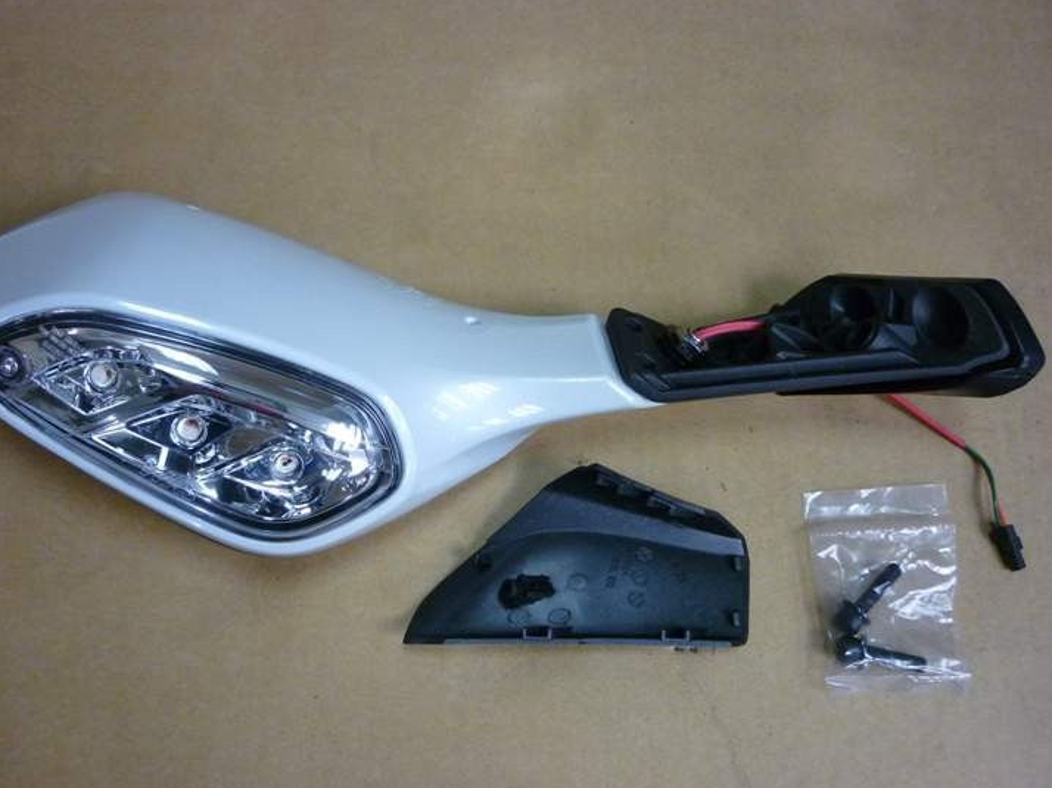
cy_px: 412
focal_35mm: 37
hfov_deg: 50.1
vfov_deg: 38.6
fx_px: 1124
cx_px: 494
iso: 320
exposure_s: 1/30
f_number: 2.8
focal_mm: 5.5
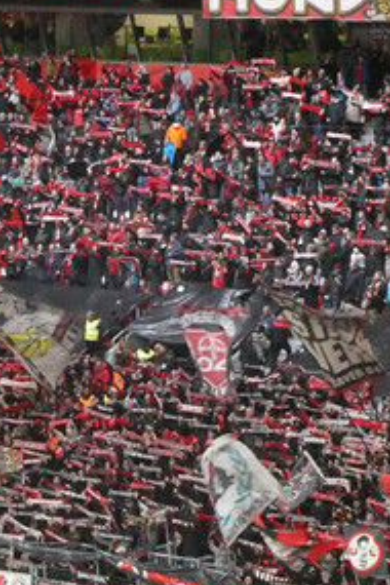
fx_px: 3412
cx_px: 166
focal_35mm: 210
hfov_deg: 6.5
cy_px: 341
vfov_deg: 9.8
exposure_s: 1/50
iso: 1600
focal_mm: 16.1
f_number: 4.9
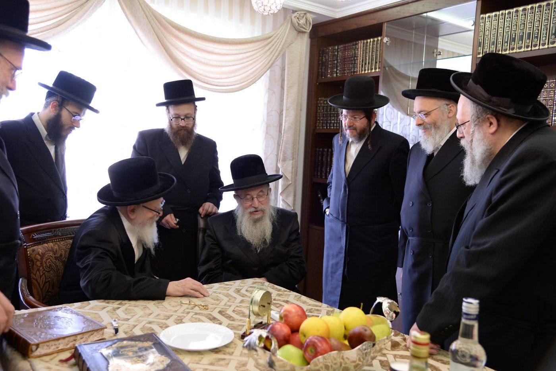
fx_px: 525
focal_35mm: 34
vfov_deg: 38.9
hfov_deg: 55.8
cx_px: 278
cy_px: 186
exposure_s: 1/60
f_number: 4
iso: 1600
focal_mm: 34
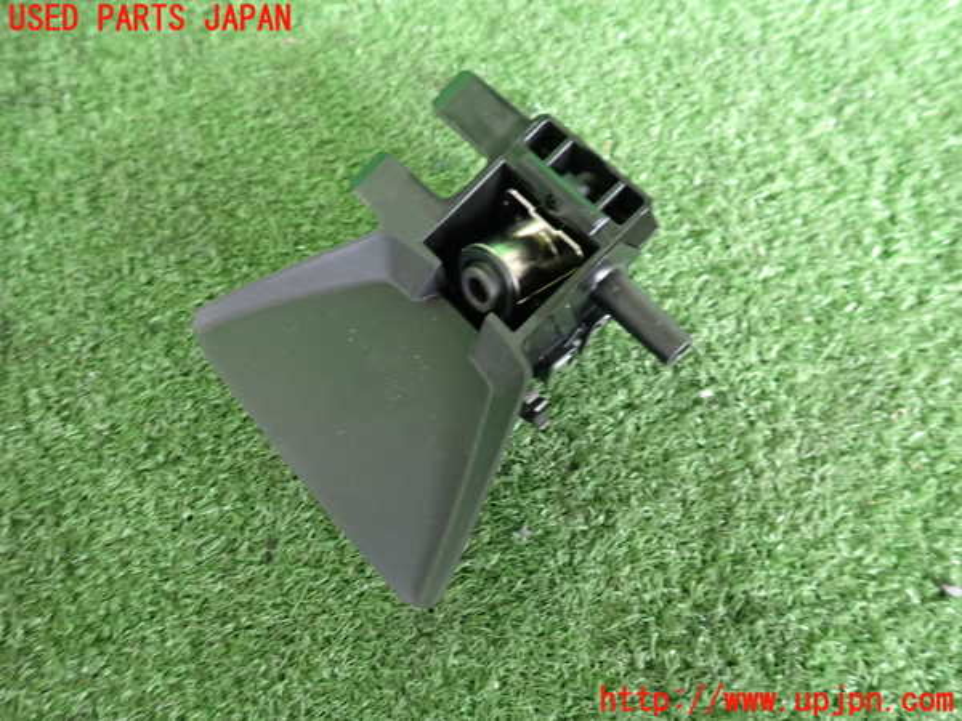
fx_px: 695
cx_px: 481
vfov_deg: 54.9
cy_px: 360
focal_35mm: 25
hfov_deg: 69.4
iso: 250
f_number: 2
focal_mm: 4.5
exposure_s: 1/30
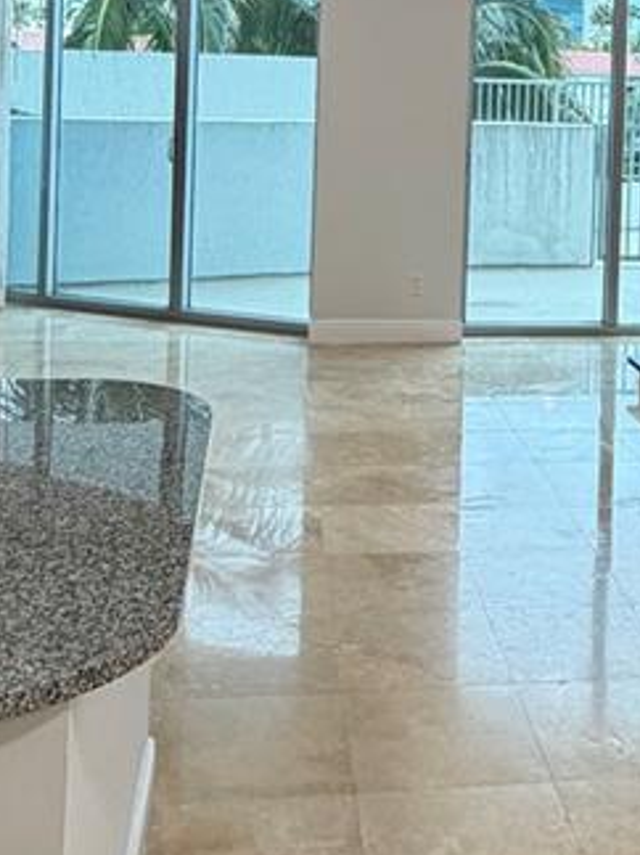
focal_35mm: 52
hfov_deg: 27.8
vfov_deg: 34.7
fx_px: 1283
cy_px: 85
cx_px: 450
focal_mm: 2.22
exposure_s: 1/60
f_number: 2.2
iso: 200
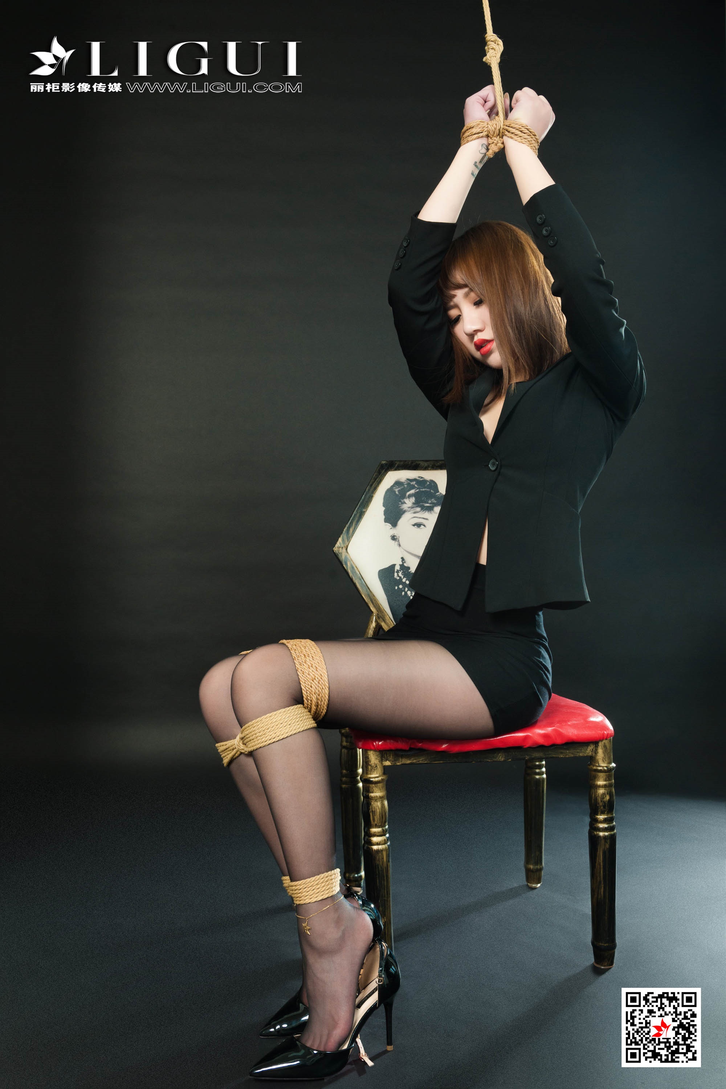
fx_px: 847
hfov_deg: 46.4
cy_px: 544
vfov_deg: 65.5
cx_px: 363
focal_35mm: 28
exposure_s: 1/125
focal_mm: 28
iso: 400
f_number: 9
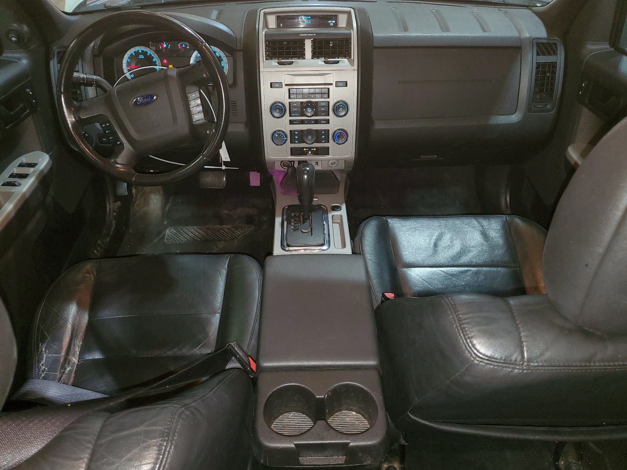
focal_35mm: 26
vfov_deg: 53.1
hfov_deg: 67.3
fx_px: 471
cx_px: 314
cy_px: 235
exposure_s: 1/20
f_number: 1.5
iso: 134
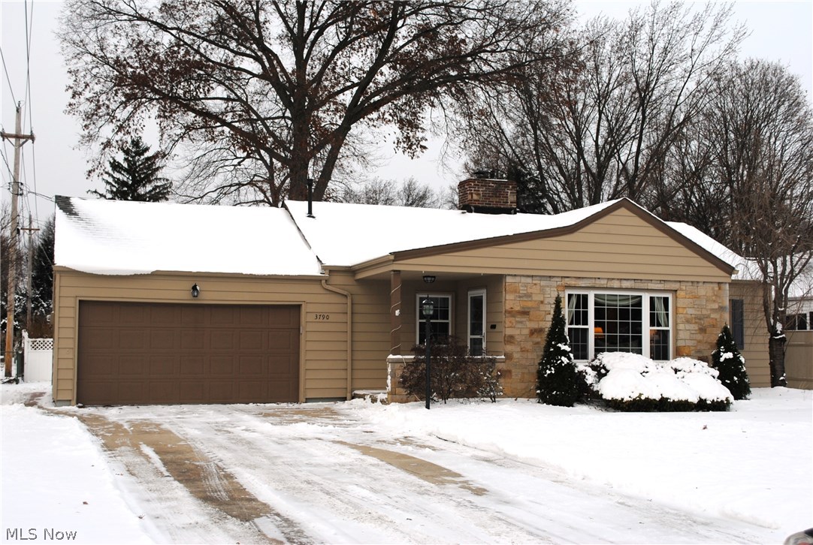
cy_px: 272
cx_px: 406
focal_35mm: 42
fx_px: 950
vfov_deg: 32.0
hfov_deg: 46.3
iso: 100
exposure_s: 1/160
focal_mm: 28
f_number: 6.3
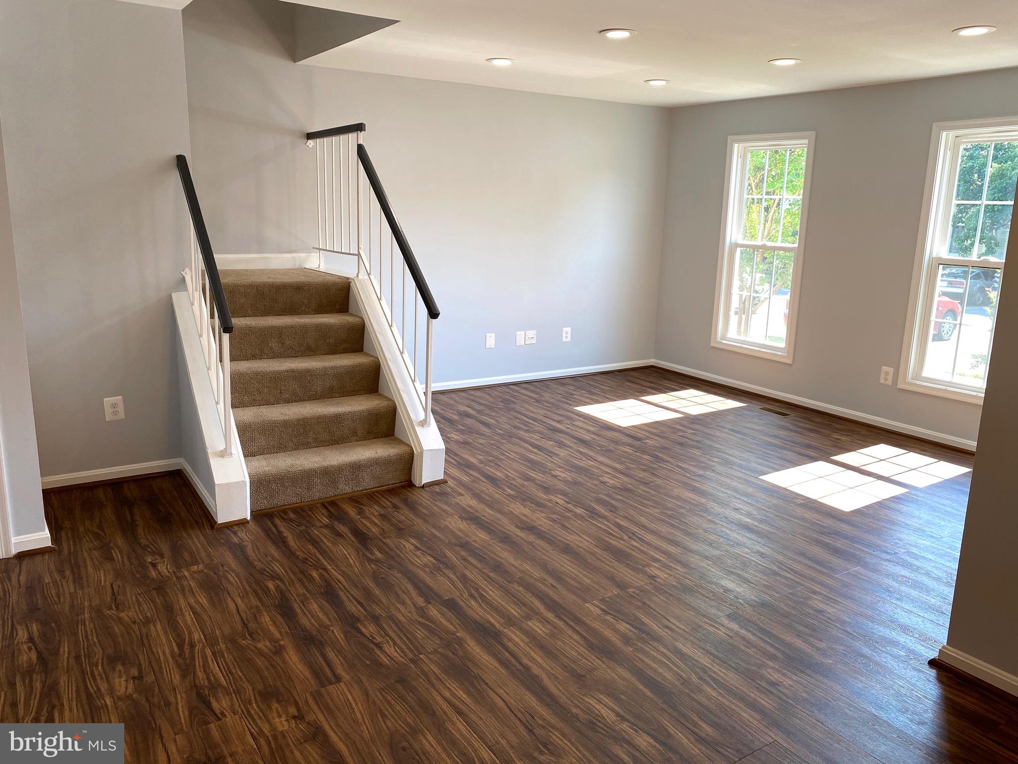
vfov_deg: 53.1
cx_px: 509
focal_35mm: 26
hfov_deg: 67.3
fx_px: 765
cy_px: 382
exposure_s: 1/120
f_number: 1.8
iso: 64
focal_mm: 4.25
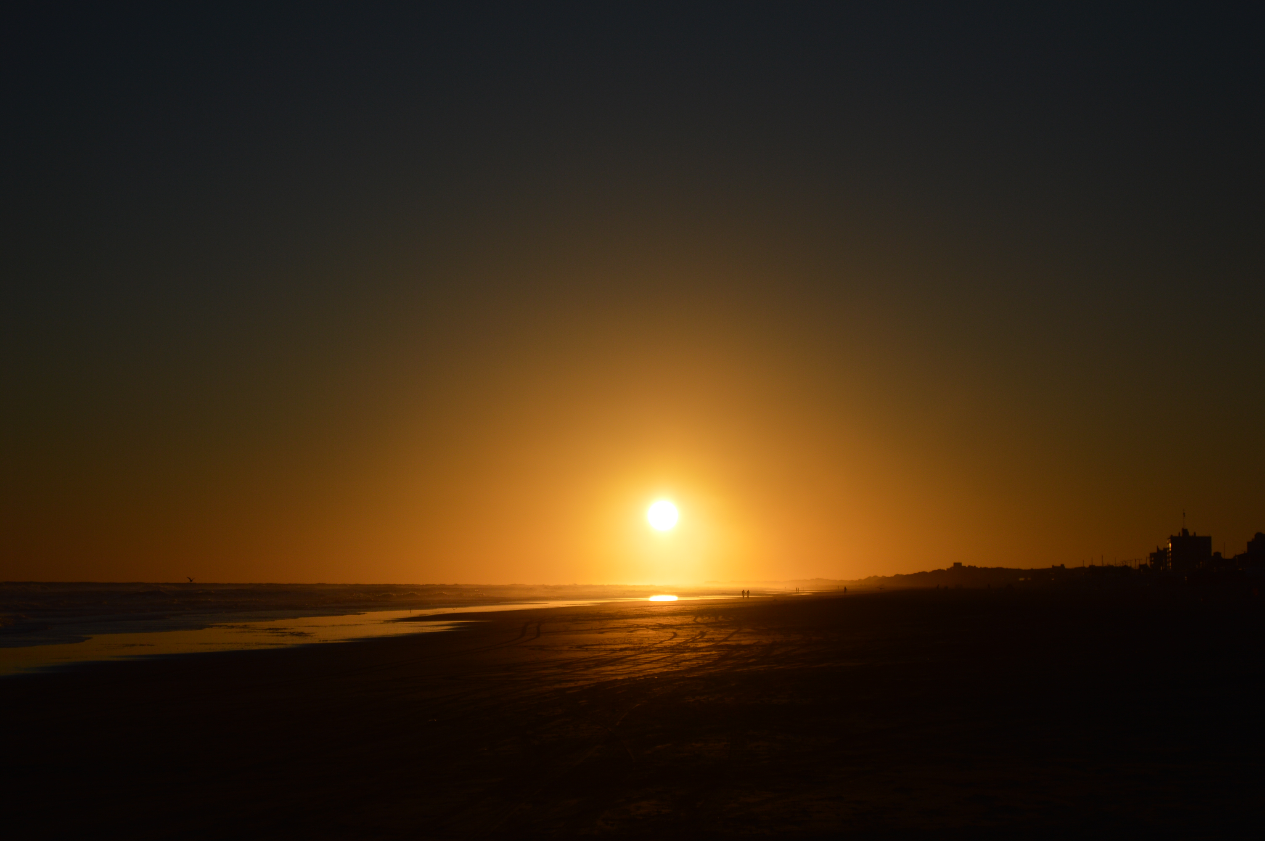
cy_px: 420
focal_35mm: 78
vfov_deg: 17.5
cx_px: 632
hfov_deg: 26.0
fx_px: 2738
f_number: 5.6
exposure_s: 1/4000
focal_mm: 52
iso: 100
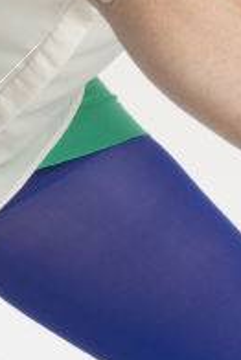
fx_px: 4120
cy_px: 209
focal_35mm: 411
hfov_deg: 3.4
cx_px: 130
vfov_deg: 5.0
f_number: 16
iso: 250
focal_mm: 62
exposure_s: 1/125
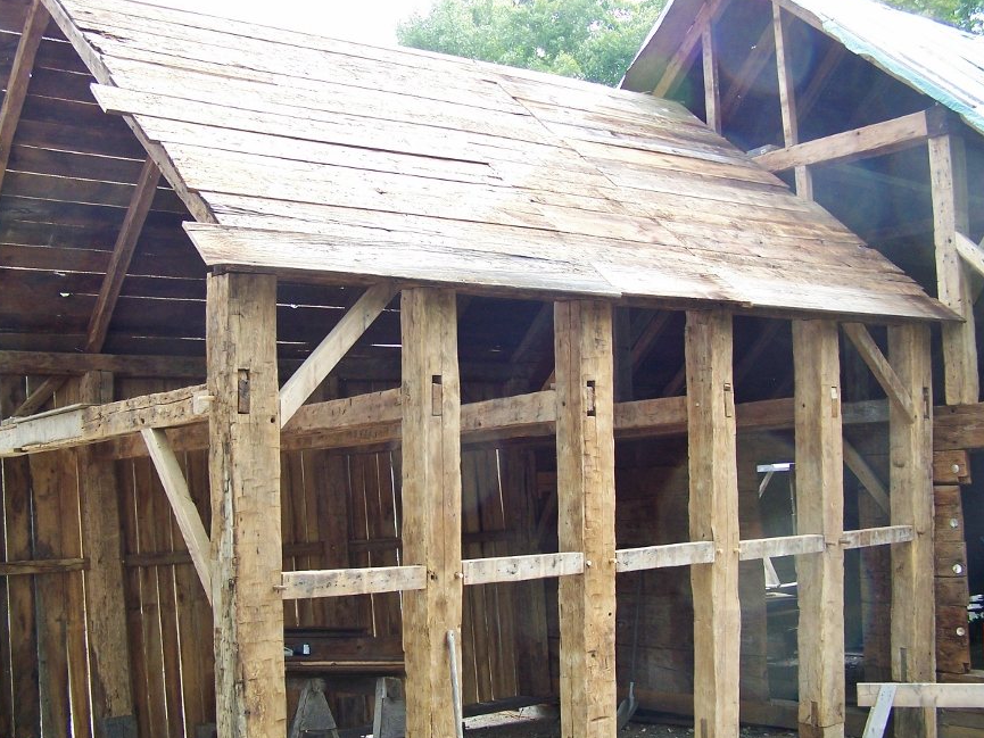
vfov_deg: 32.2
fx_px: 1279
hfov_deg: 42.0
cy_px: 388
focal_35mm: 45
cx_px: 457
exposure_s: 1/80
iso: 80
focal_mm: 6.3
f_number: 2.8
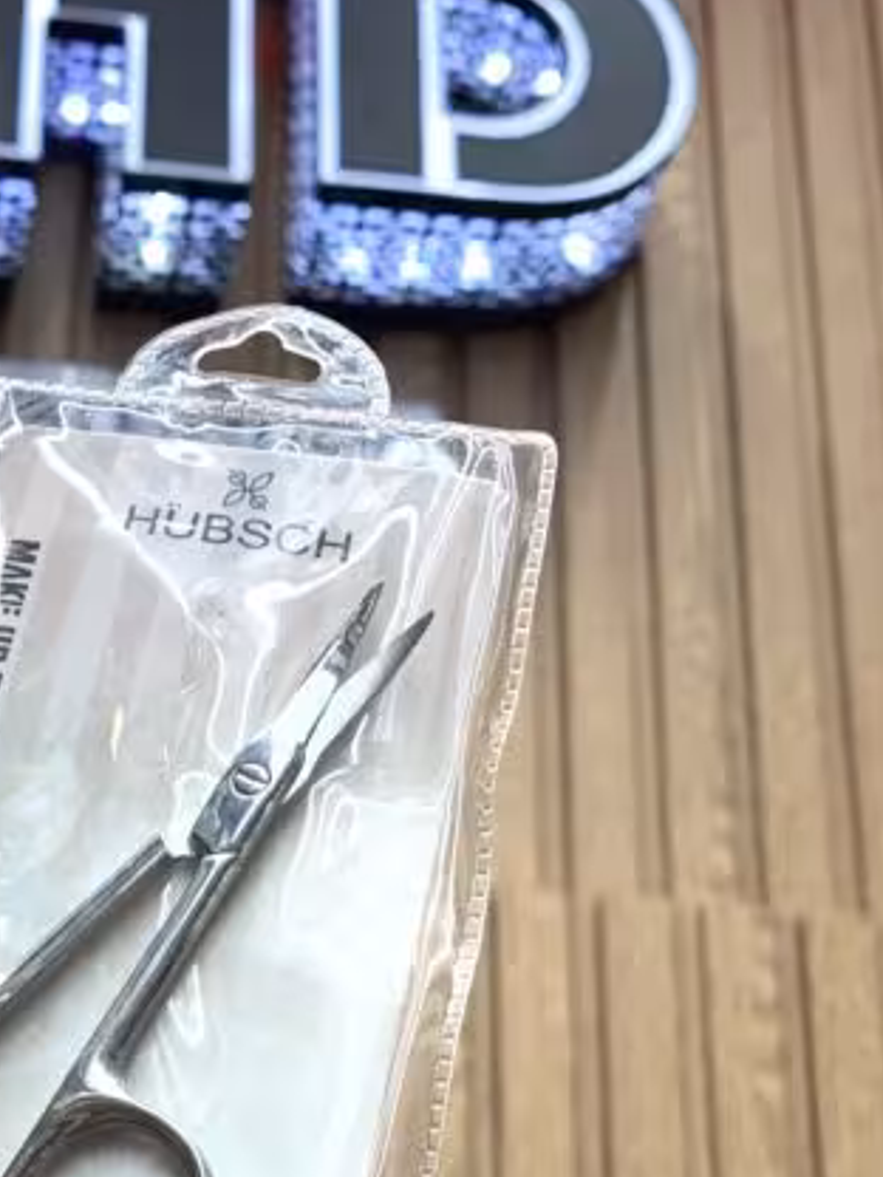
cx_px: 170
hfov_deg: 14.7
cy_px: 467
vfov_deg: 19.6
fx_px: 3401
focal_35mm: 100
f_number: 2.4
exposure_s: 1/100
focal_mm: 6
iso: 80
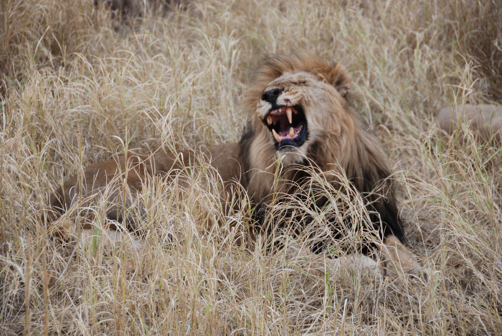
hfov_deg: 14.4
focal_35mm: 142
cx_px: 251
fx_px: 1990
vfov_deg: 9.7
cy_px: 168
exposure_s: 1/160
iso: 200
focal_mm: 95
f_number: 5.3
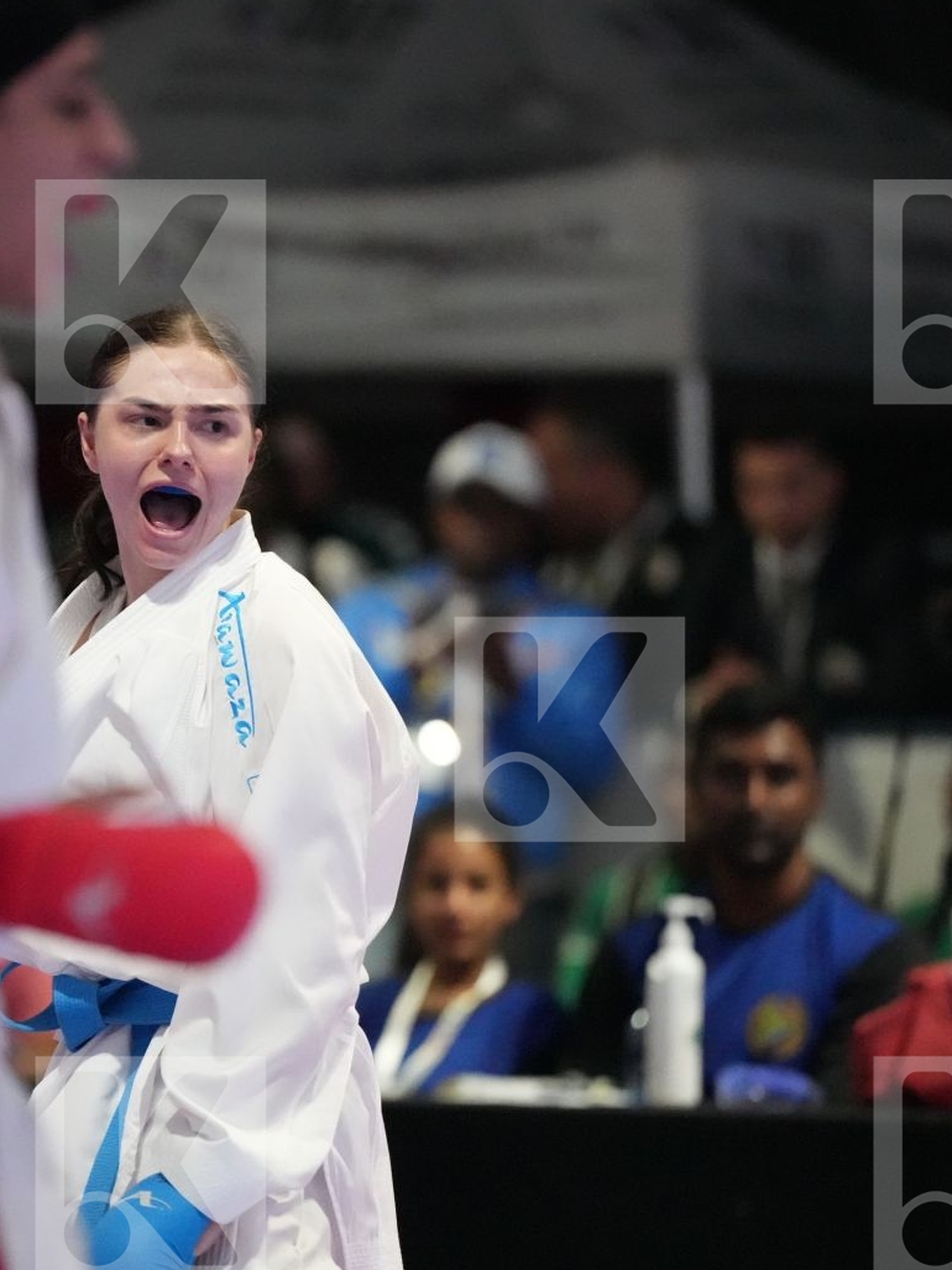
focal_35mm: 337
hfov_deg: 4.4
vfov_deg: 5.9
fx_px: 12360
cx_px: 151
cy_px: 730
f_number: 2.8
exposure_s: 1/800
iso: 12800
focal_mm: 200
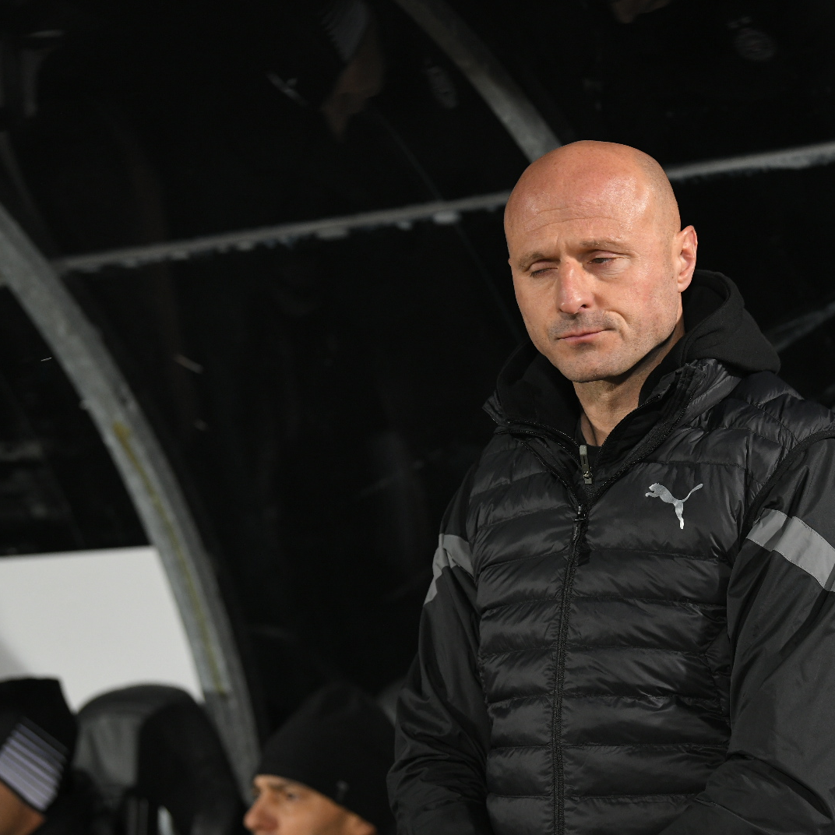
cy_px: 420
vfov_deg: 13.3
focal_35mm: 131
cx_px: 628
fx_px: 3575
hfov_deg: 13.3
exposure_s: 1/400
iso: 2000
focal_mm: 102
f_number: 4
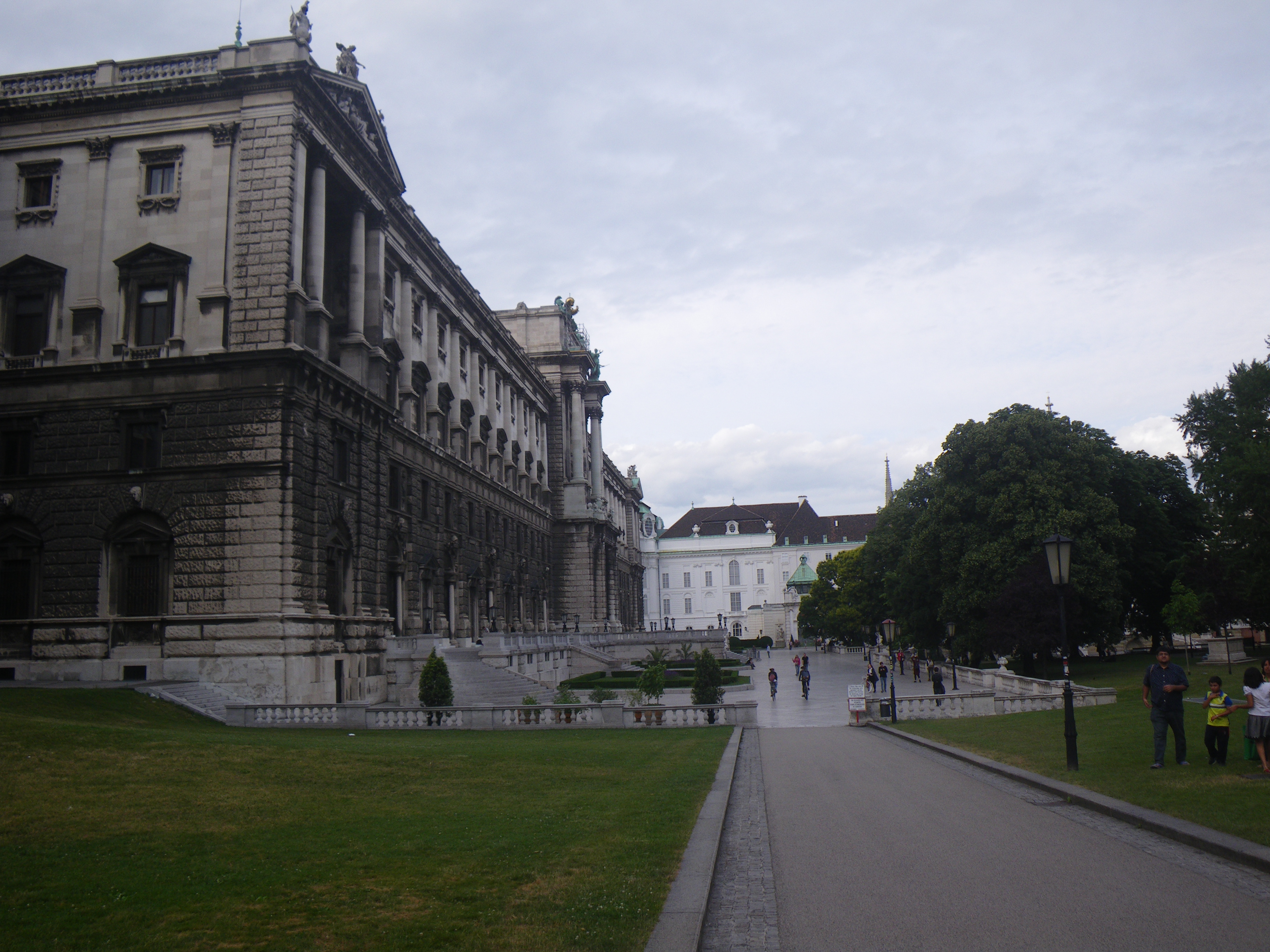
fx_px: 1027
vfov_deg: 49.7
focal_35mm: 28
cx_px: 635
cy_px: 476
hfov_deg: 63.4
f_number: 4.2
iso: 50
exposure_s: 1/200
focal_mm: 5
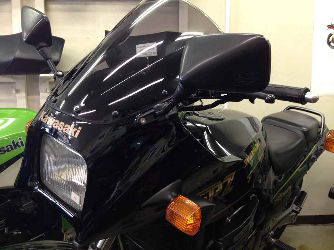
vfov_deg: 42.9
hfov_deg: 55.4
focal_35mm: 33
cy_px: 125
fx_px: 318
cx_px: 167
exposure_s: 1/20
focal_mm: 4.12
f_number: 2.4
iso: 80
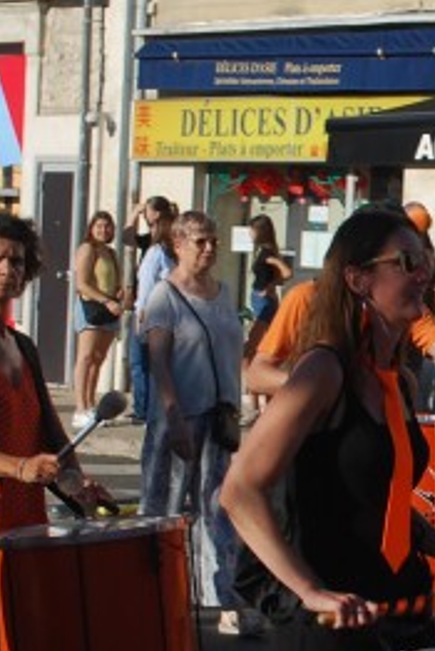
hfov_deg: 8.9
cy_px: 288
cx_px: 732
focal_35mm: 149
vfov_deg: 13.8
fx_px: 2692
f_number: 8
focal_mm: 29
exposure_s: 1/250
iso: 100
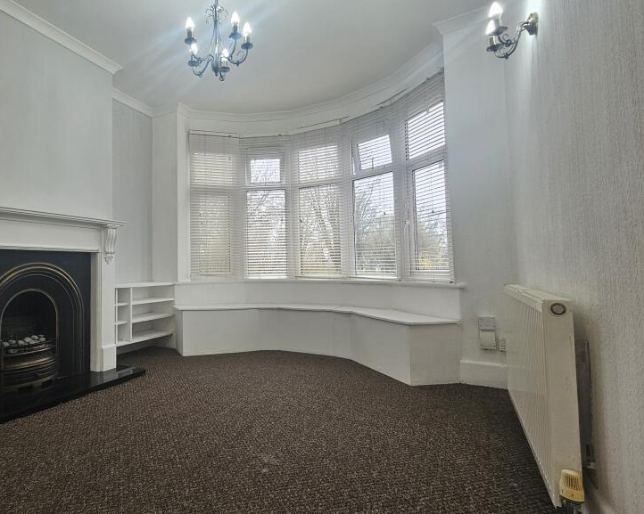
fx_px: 343
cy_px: 249
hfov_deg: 82.9
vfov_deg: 73.7
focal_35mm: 18
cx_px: 205
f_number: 2.2
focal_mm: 2.2
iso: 64
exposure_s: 1/101
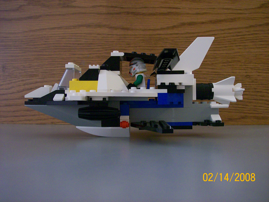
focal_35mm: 36
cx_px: 134
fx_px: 280
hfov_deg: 51.4
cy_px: 101
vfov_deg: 39.6
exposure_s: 1/8
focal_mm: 6
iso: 160
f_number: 2.7
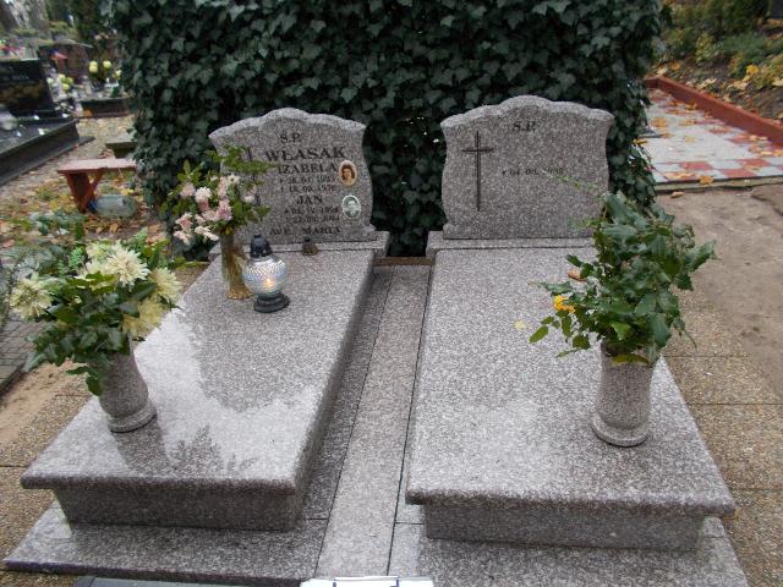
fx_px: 588
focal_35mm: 26
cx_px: 392
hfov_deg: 67.3
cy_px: 294
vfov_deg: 53.1
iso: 125
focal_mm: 4.6
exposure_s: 1/25
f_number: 3.2
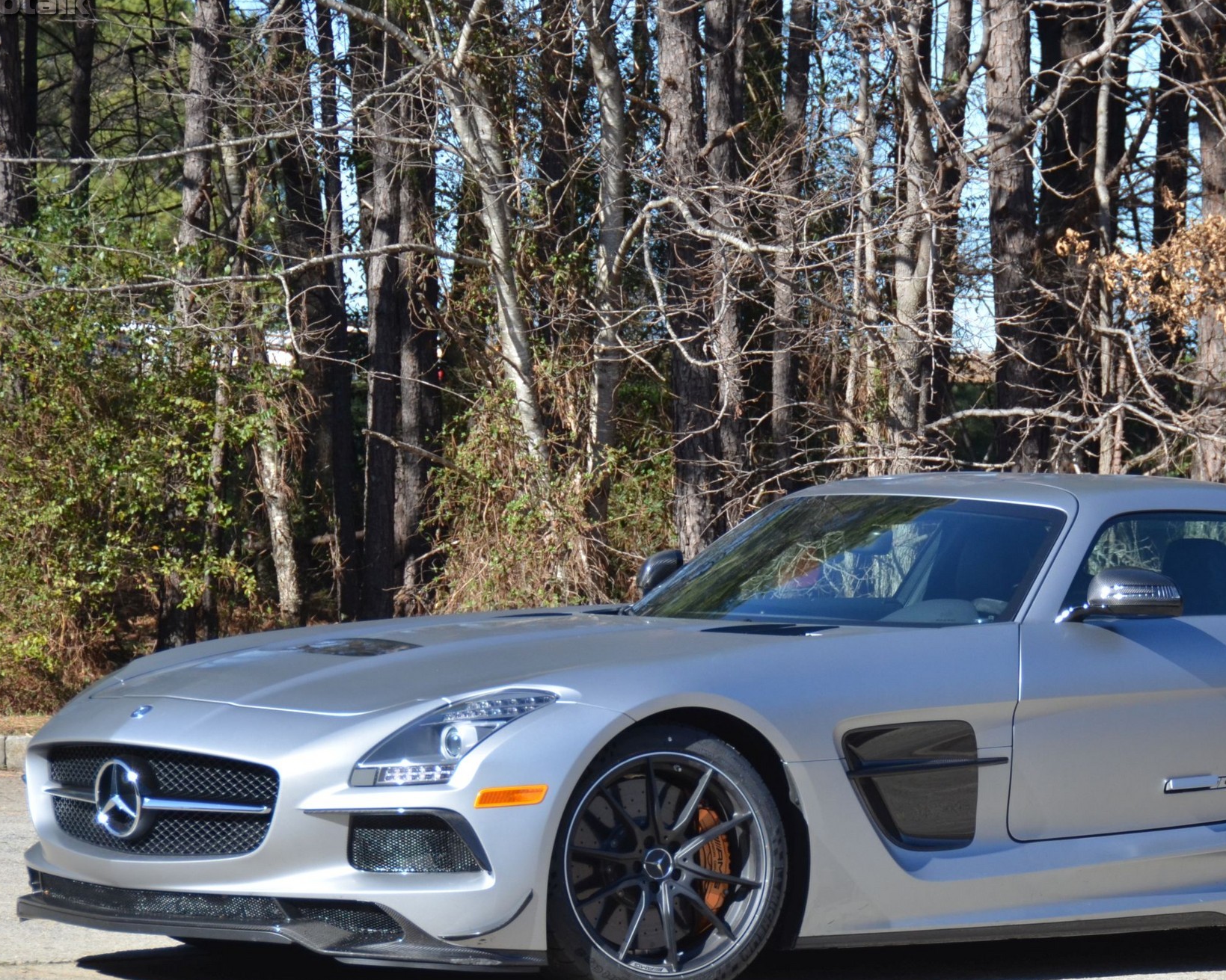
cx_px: 858
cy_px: 604
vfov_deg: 9.6
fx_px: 5831
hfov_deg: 12.0
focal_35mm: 161
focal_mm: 75
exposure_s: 1/1250
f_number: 5
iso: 400
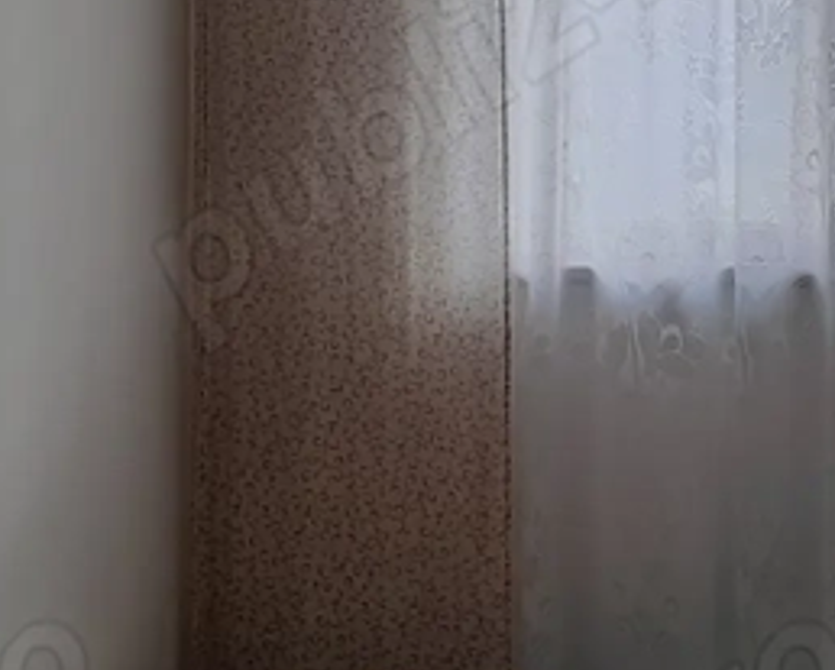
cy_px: 110
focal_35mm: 102
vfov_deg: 15.0
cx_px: 874
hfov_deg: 18.2
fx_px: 2524
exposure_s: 1/100
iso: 50
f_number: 1.9
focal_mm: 3.6
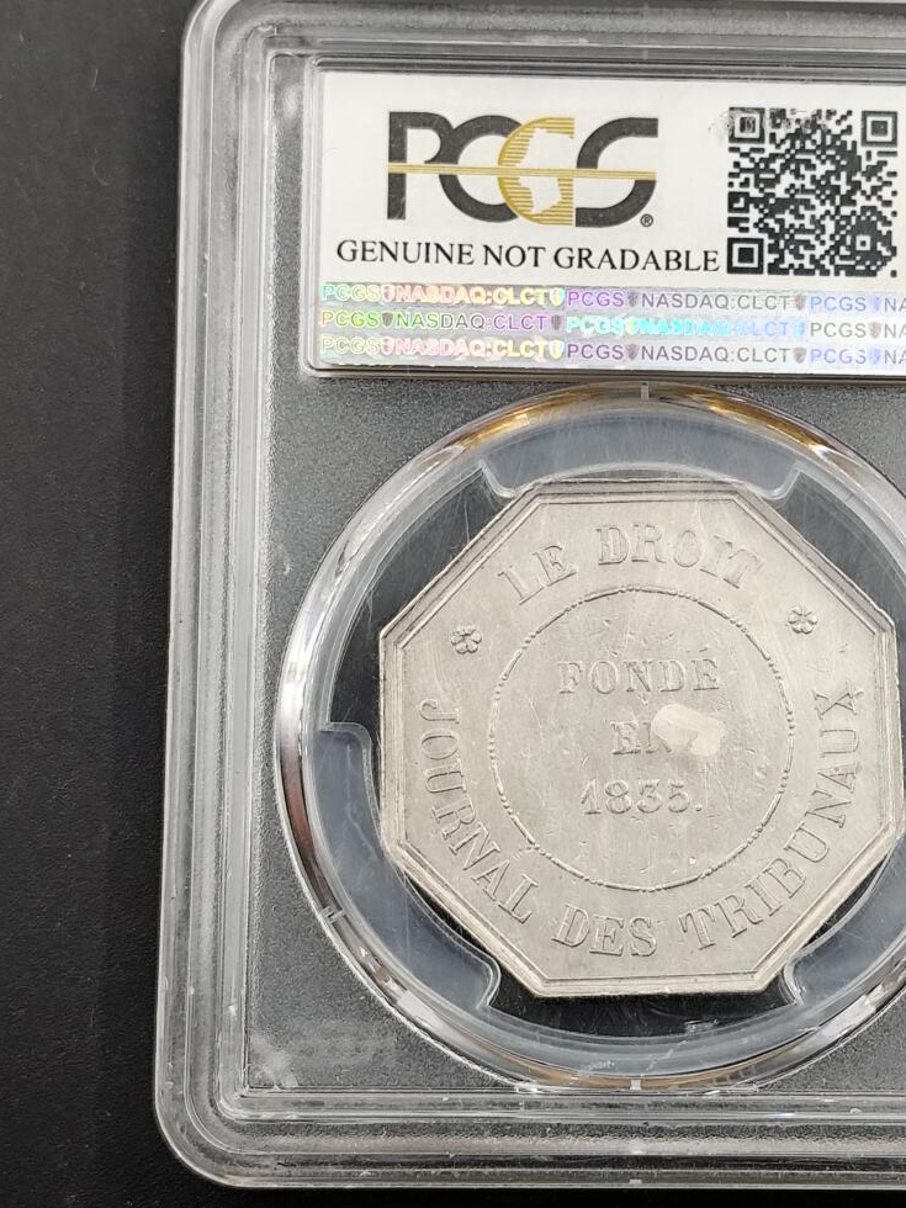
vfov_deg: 19.6
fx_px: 3490
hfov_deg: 14.7
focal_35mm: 100
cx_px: 703
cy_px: 588
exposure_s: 1/100
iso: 80
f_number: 1.65
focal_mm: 6.14
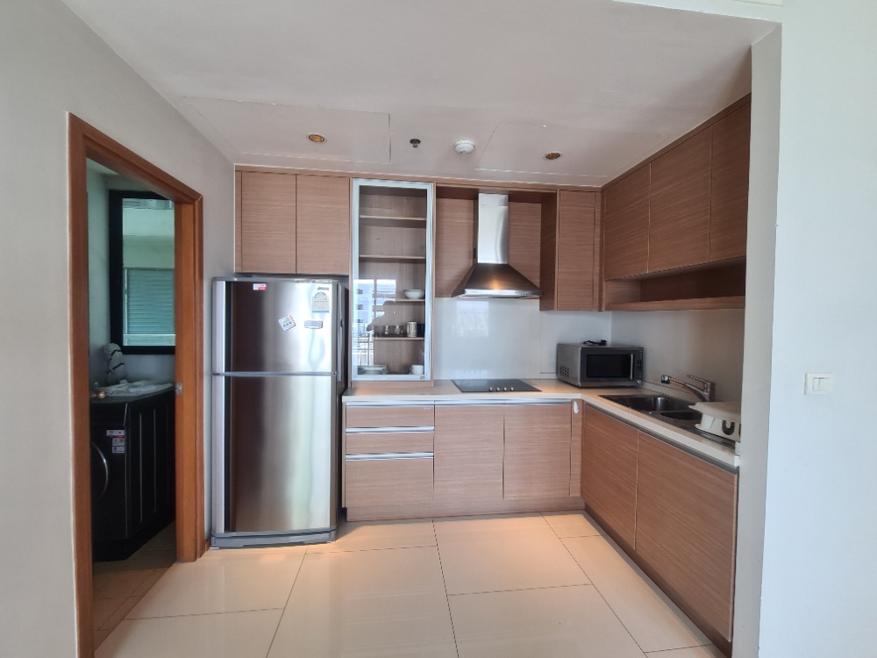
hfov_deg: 106.2
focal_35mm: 13
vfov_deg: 89.9
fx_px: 329
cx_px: 438
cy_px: 329
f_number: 2.2
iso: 80
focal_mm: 2.2
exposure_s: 1/50
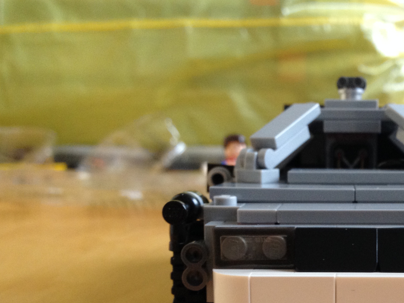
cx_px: 356
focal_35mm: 67
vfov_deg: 21.3
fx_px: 782
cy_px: 288
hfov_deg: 28.0
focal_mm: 4.28
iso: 125
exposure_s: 1/20
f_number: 2.4
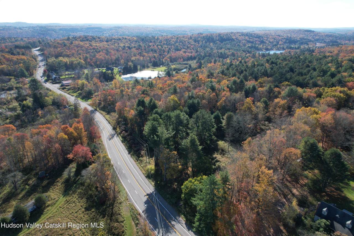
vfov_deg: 57.2
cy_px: 118
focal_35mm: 22
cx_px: 177
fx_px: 216
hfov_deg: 78.6
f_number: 2.8
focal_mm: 8.38
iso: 100
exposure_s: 1/1000
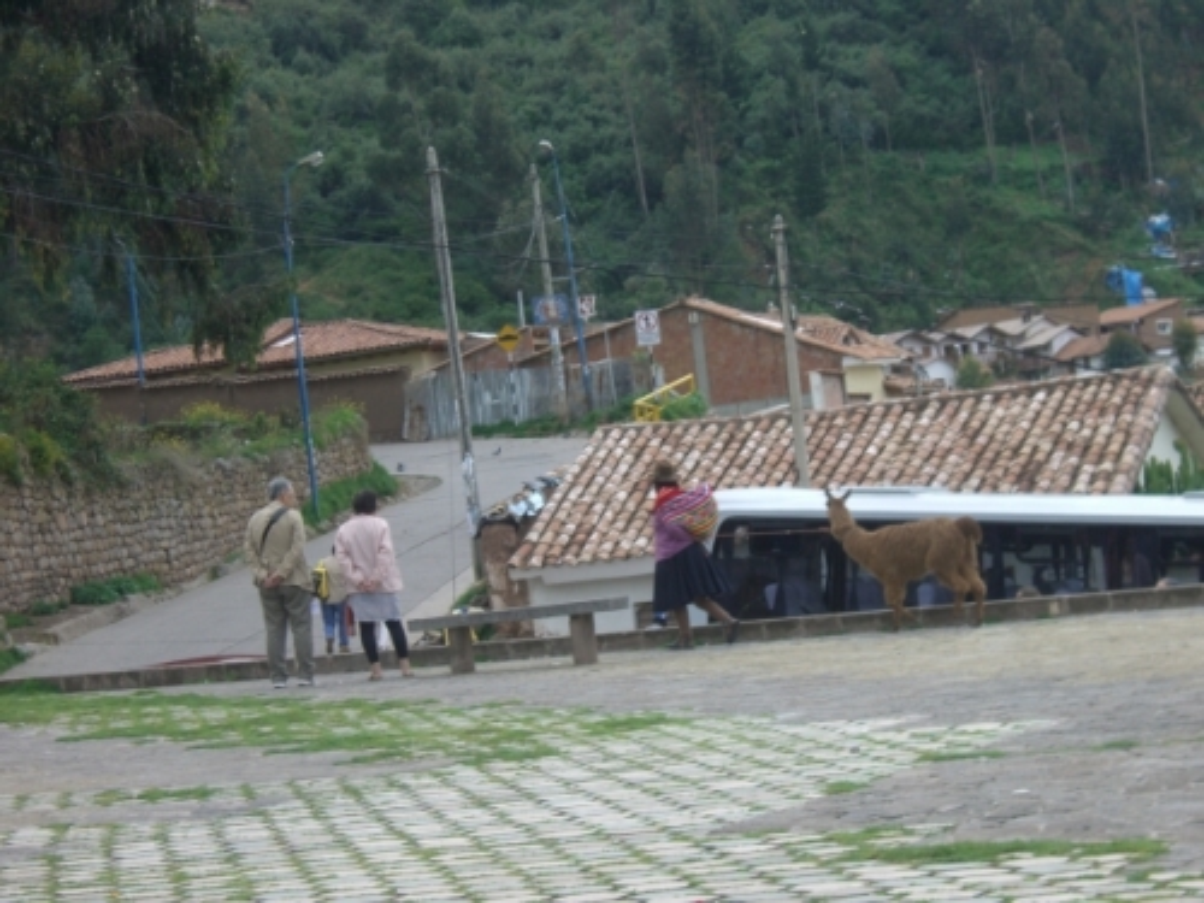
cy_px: 452
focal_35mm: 114
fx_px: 3965
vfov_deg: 13.0
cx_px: 602
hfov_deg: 17.3
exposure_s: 1/160
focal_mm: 23.7
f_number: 5.4
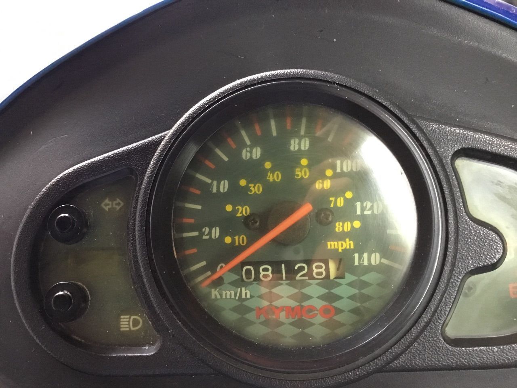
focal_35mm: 31
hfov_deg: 58.4
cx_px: 258
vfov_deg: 45.4
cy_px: 194
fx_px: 463
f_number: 2.4
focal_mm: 3.3
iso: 250
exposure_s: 1/25
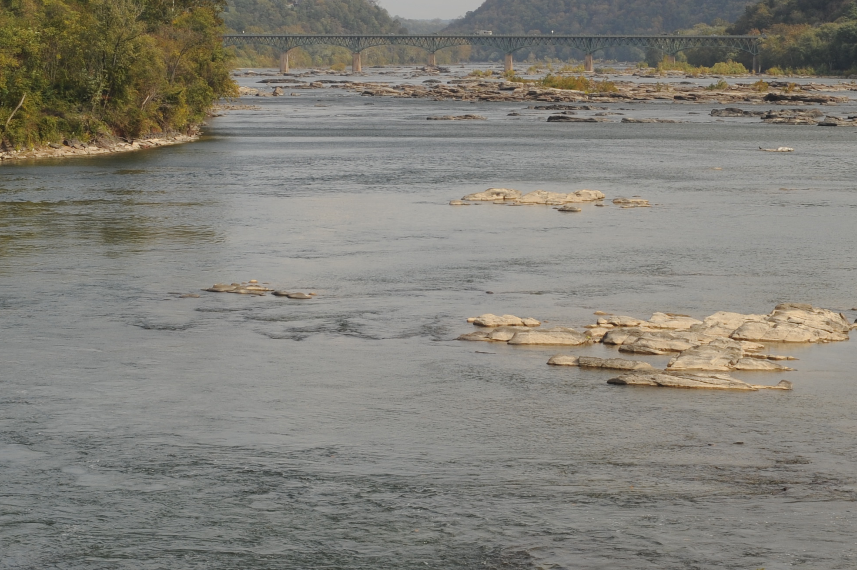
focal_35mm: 108
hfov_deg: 18.9
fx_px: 2569
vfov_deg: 12.7
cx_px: 435
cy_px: 283
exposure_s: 1/320
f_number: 10
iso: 200
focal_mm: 50
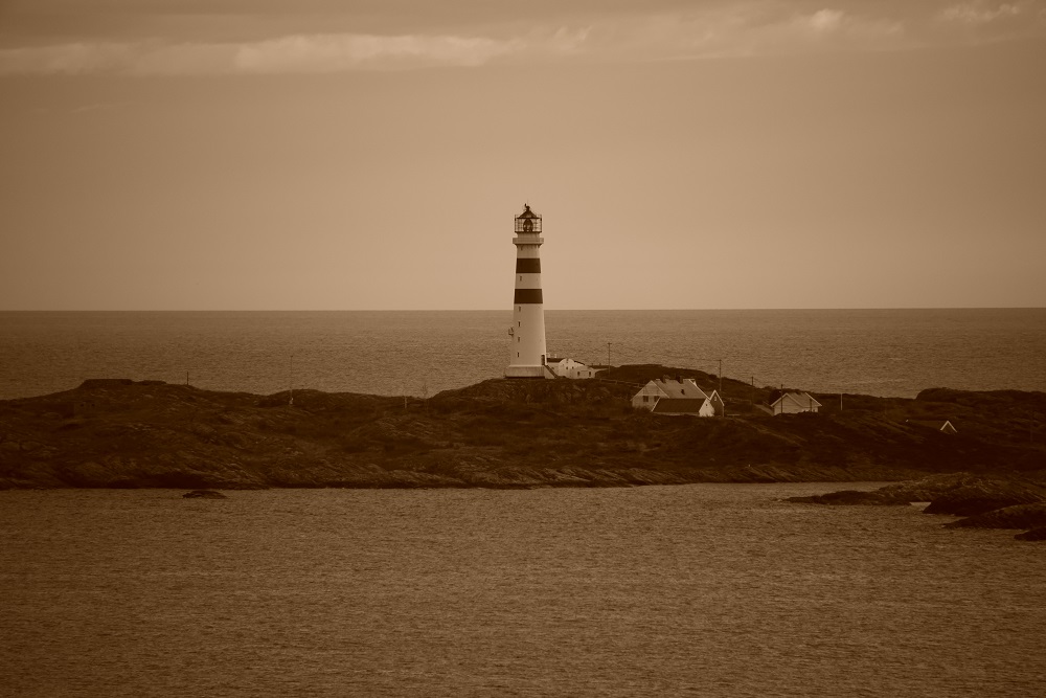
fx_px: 8717
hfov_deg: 6.9
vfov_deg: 4.6
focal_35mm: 300
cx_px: 523
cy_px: 349
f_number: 5.6
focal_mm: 300
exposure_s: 1/1000
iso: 800
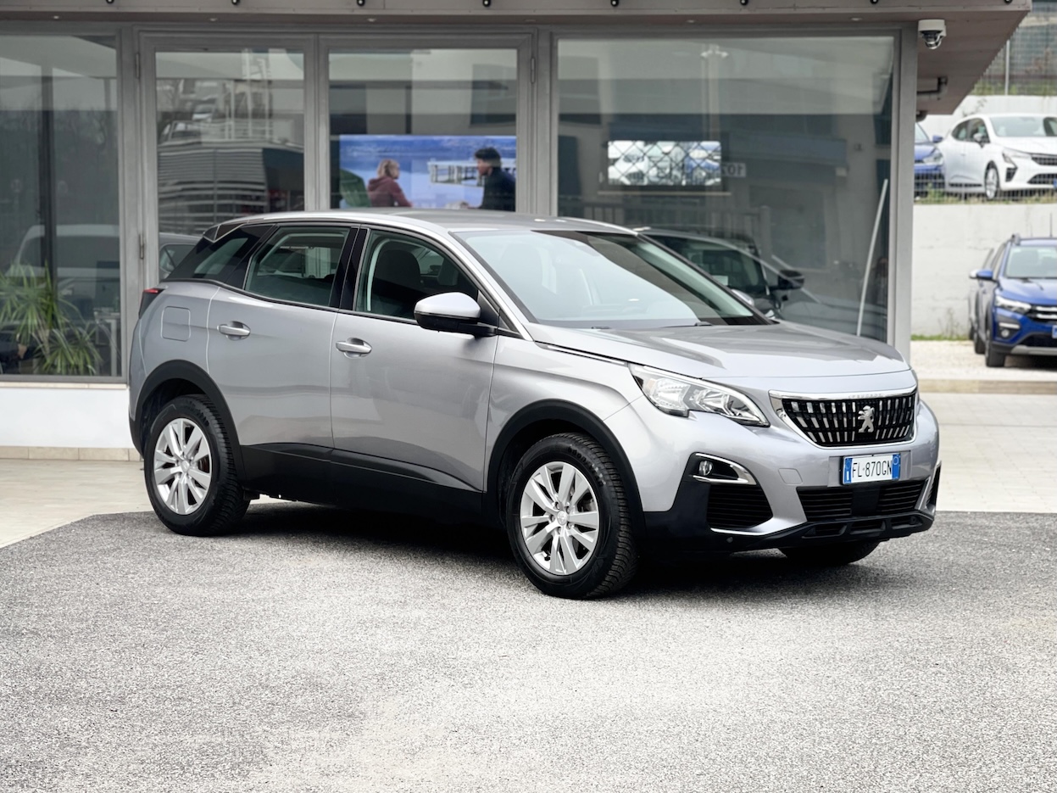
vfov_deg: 22.9
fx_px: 1954
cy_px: 396
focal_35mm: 64
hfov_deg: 30.3
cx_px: 528
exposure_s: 1/121
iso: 20
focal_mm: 7.5
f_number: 2.2
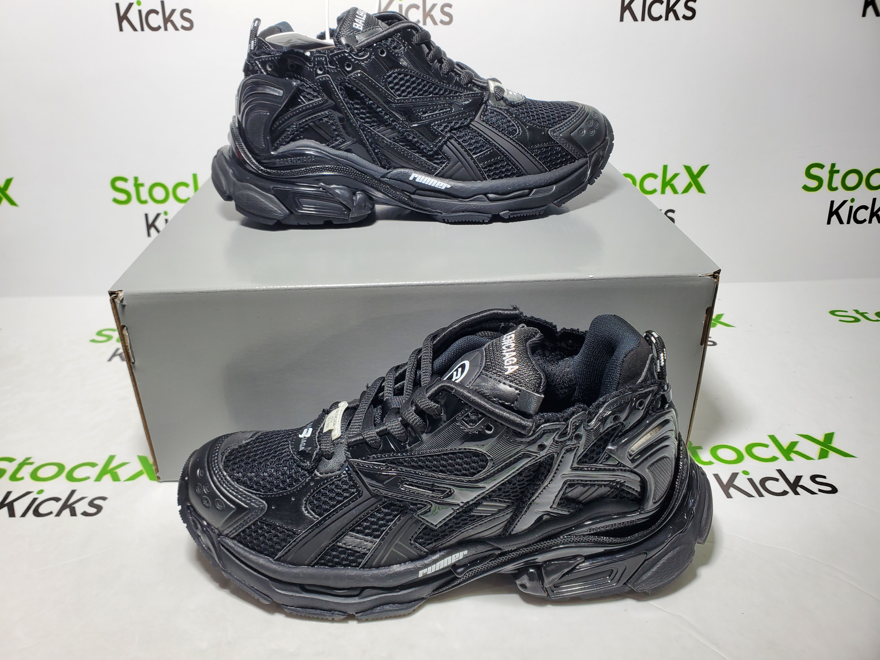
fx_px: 661
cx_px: 440
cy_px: 330
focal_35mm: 26
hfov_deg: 67.3
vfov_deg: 53.1
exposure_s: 1/146
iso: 50
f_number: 2.4
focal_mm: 4.3
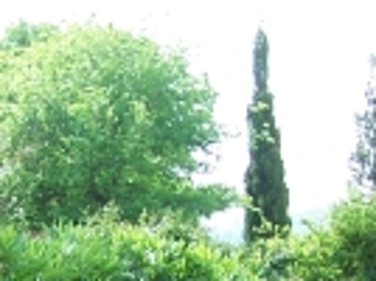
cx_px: -90
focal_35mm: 182
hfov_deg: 10.7
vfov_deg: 7.9
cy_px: 489
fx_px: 1973
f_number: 2.8
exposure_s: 1/250
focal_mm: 6.3
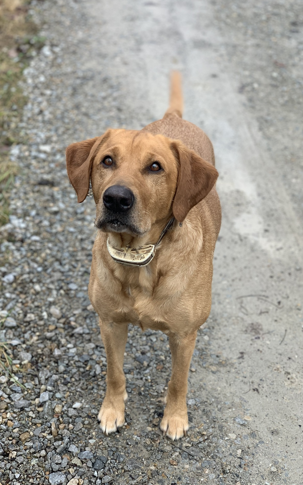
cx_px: 131
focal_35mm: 59
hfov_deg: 22.0
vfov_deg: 34.5
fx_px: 779
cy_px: 241
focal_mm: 6
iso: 32
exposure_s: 1/122
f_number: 2.4
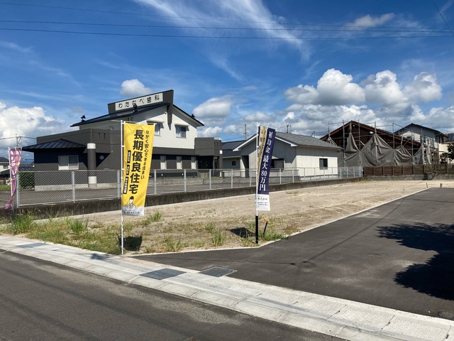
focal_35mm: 28
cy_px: 170
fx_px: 367
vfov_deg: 49.7
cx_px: 227
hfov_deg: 63.4
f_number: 1.8
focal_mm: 3.99
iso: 20
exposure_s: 1/3205
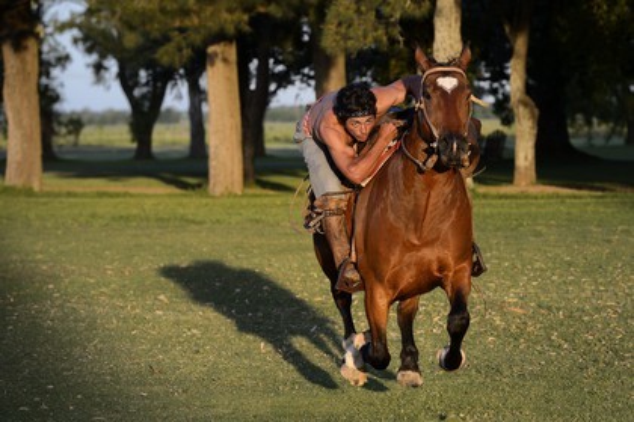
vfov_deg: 9.5
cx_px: 317
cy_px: 211
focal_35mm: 145
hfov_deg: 14.2
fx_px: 2553
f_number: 5
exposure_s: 1/1000
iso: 800
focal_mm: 145
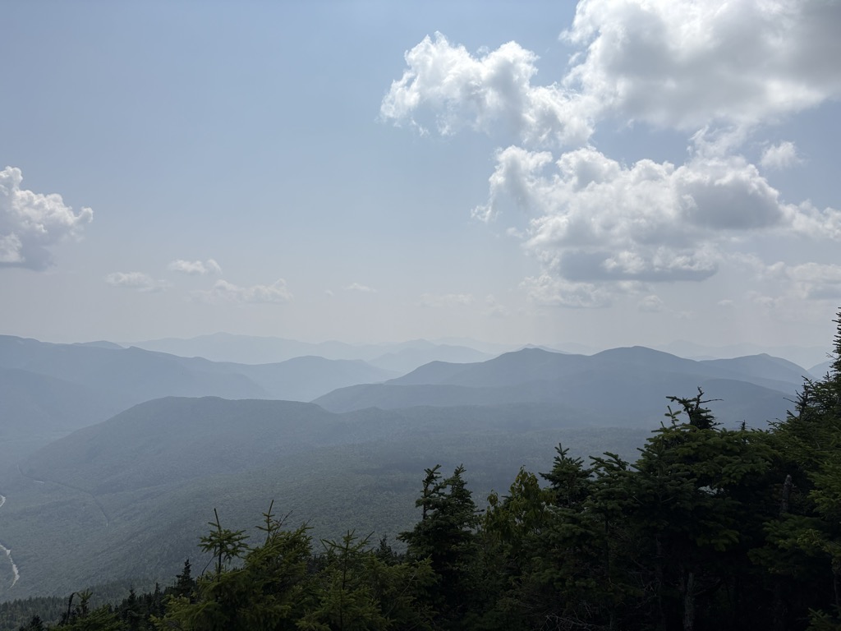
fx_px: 632
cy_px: 316
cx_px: 420
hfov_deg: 67.3
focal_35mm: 26
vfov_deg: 53.1
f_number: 1.6
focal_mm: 5.96
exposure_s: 1/10101
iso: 40
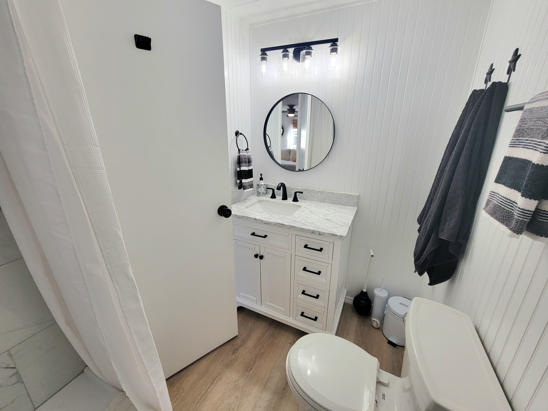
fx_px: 206
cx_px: 274
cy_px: 206
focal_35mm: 13
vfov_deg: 89.9
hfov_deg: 106.2
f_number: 2.2
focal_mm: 2.2
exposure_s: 1/120
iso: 80
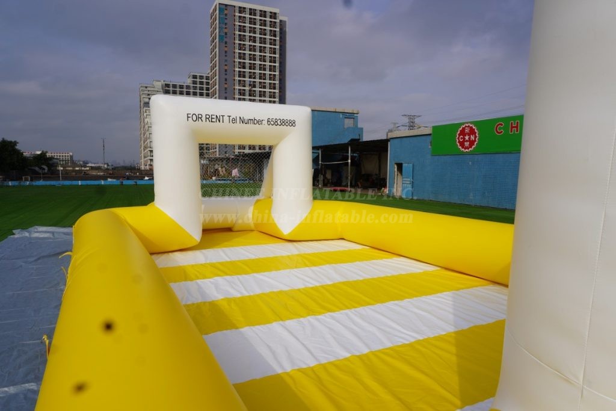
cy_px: 206
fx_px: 411
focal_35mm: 24
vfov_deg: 53.1
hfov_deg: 73.7
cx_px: 308
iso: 100
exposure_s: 1/320
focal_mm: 16
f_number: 10
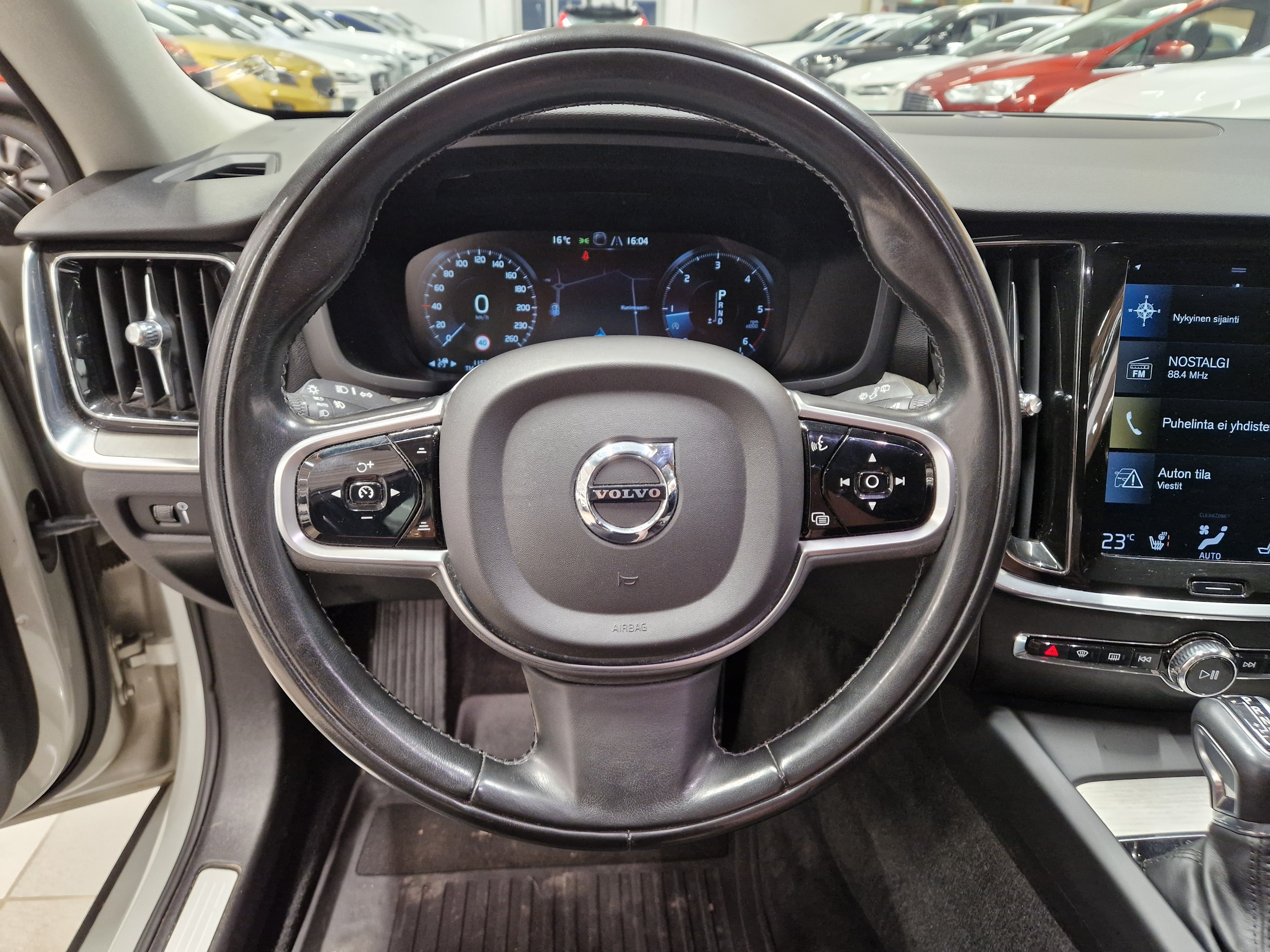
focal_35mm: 23
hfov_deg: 73.9
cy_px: 476
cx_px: 635
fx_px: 844
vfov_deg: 58.9
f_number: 1.8
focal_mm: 5.4
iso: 640
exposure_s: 1/60
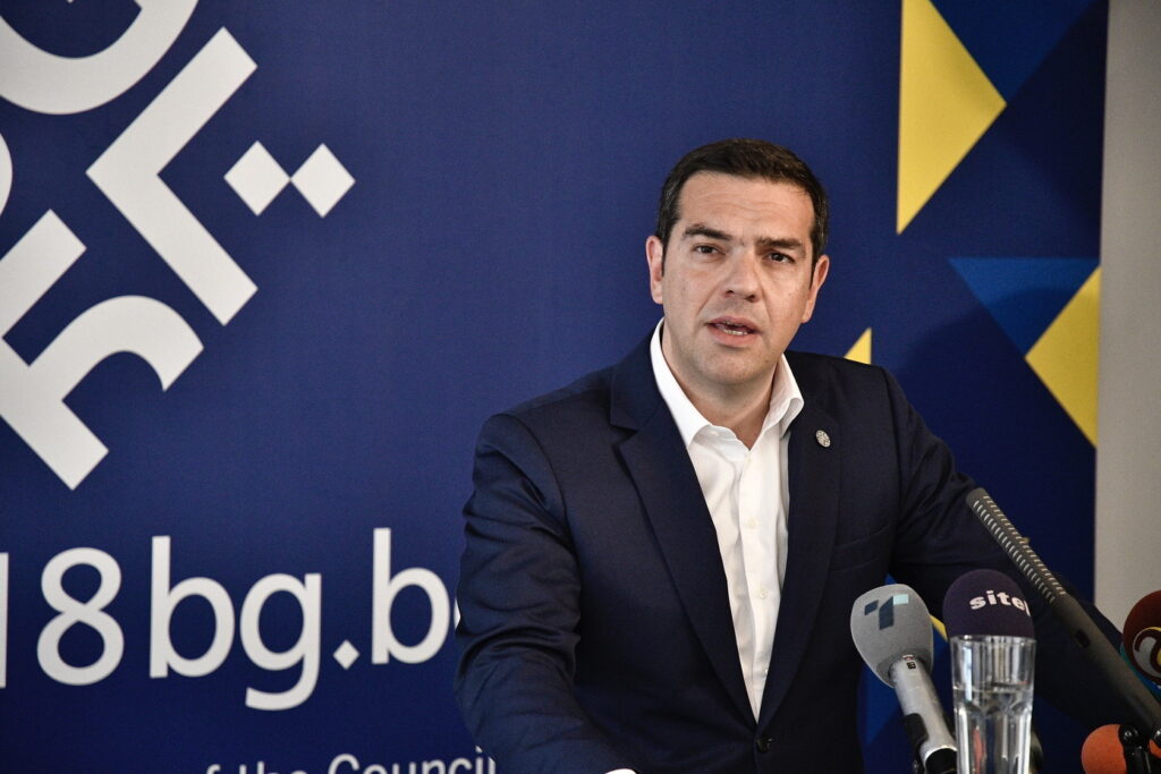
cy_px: 387
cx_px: 580
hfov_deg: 17.1
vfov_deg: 11.4
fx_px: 3870
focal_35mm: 120
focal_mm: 80
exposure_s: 1/250
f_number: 4
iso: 4000
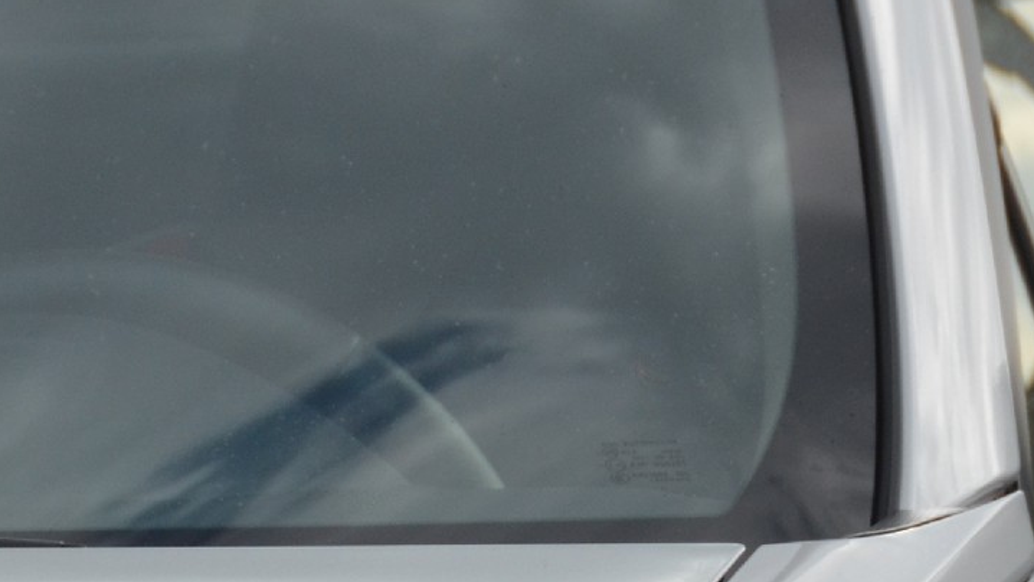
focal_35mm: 928
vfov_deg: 1.3
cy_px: 1017
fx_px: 25445
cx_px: 756
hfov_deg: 2.3
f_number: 6.3
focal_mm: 170
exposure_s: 1/1600
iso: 400
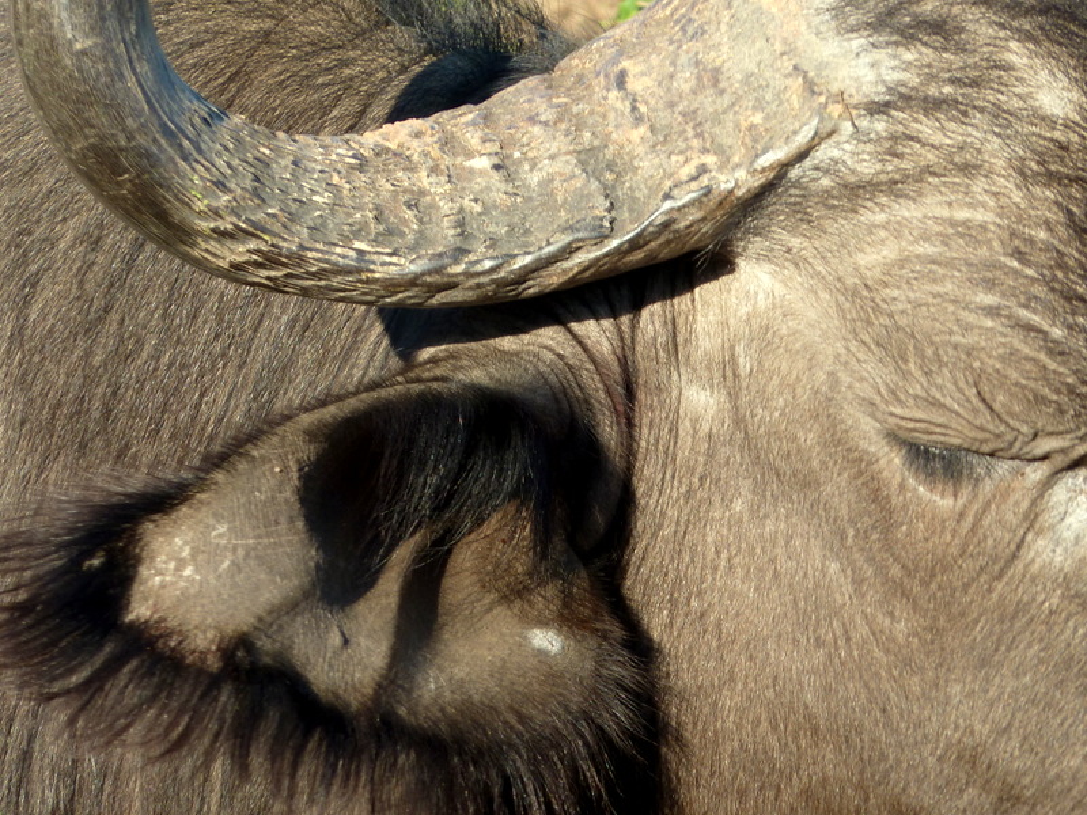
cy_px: 408
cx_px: 544
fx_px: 9578
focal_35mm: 305
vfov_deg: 4.9
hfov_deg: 6.5
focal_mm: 49.2
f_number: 4.9
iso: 80
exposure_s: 1/125
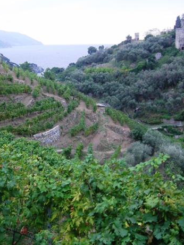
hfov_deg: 28.9
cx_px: 57
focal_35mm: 50
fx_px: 354
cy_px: 120
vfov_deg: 38.2
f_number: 3.4
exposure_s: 1/96.6
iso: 64
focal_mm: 7.5
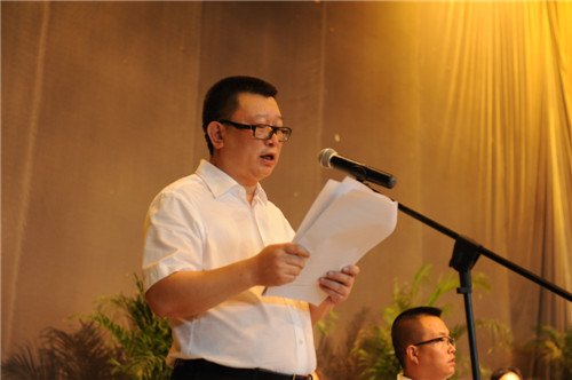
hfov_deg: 28.9
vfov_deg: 19.4
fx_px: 1111
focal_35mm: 70
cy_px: 190
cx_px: 286
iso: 2000
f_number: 4
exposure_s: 1/60
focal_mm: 70
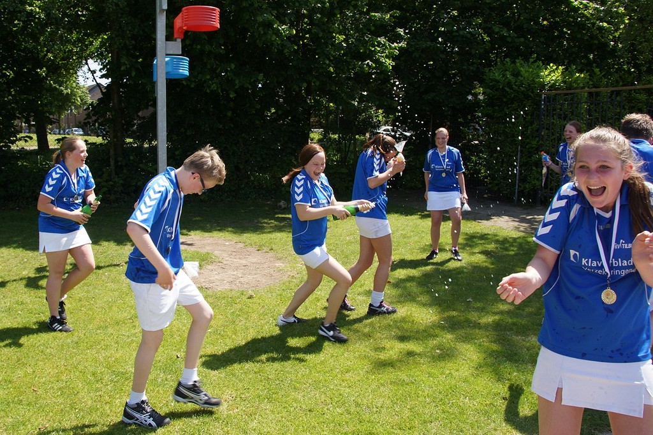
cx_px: 326
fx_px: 598
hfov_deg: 57.2
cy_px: 218
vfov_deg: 39.9
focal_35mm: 33
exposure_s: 1/250
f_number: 7.1
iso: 160
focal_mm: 22
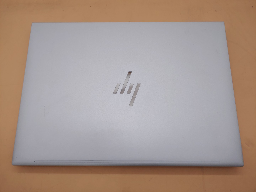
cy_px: 96
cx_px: 128
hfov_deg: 67.3
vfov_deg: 53.1
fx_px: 192
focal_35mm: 26
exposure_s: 1/267
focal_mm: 4.36
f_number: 1.8
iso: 50
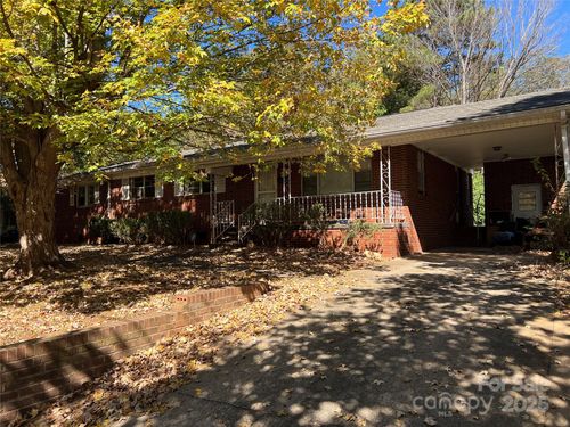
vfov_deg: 53.1
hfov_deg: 67.3
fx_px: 428
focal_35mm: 26
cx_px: 285
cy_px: 214
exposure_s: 1/1135
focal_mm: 5.7
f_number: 1.5
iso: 50
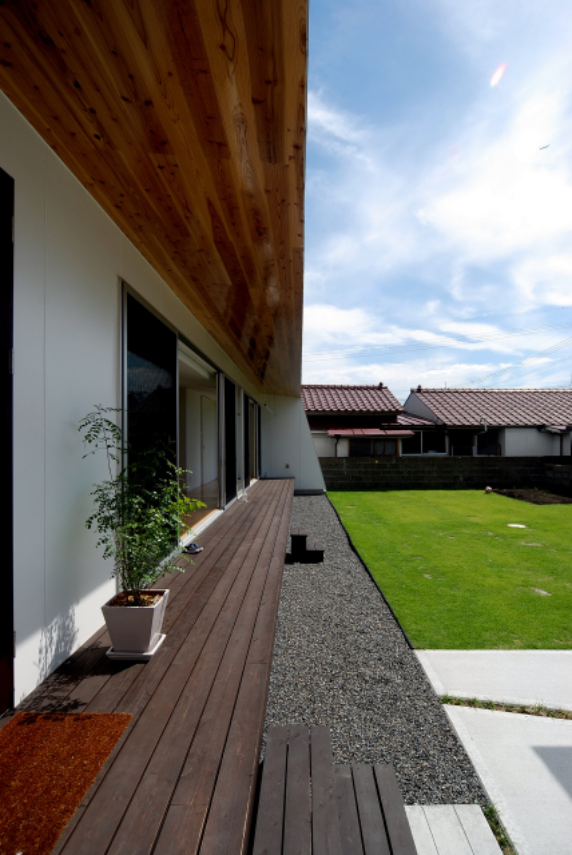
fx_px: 428
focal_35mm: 18
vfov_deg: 89.9
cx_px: 286
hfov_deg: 67.5
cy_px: 428
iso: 100
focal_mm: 12
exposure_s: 1/250
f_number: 8
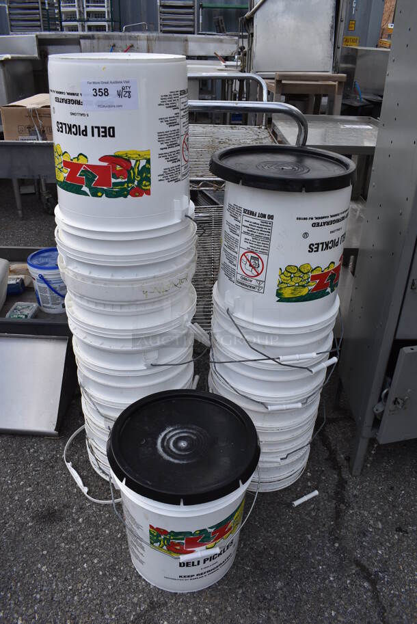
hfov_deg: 48.0
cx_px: 208
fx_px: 468
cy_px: 312
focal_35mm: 27
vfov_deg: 67.3
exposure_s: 1/400
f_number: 7.1
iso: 200
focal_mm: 18
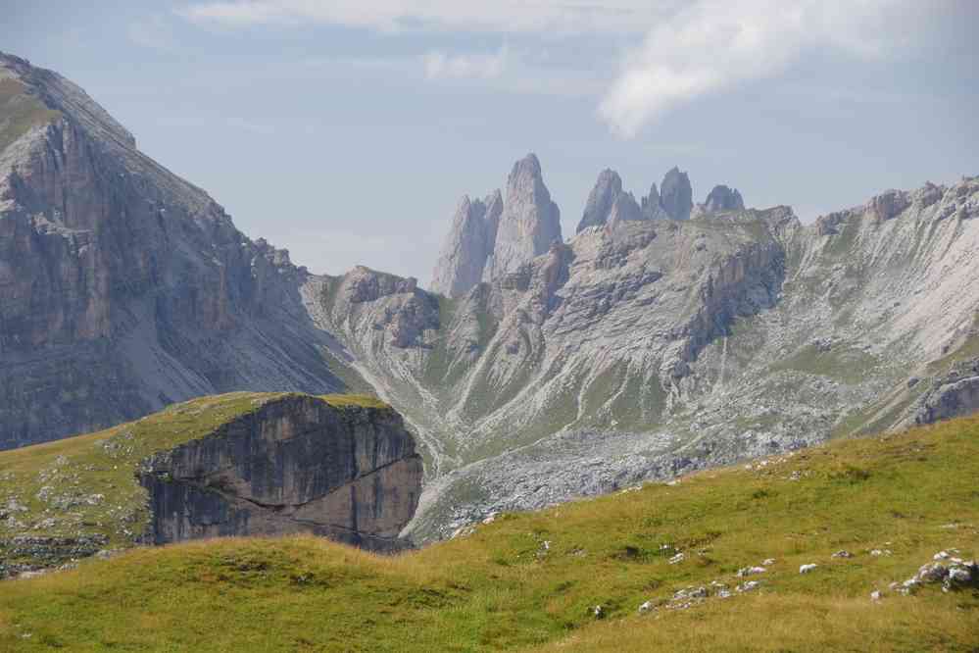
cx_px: 490
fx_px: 3780
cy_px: 326
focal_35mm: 139
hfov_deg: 14.8
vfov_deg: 9.9
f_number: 9
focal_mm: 92.5
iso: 200
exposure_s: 1/125
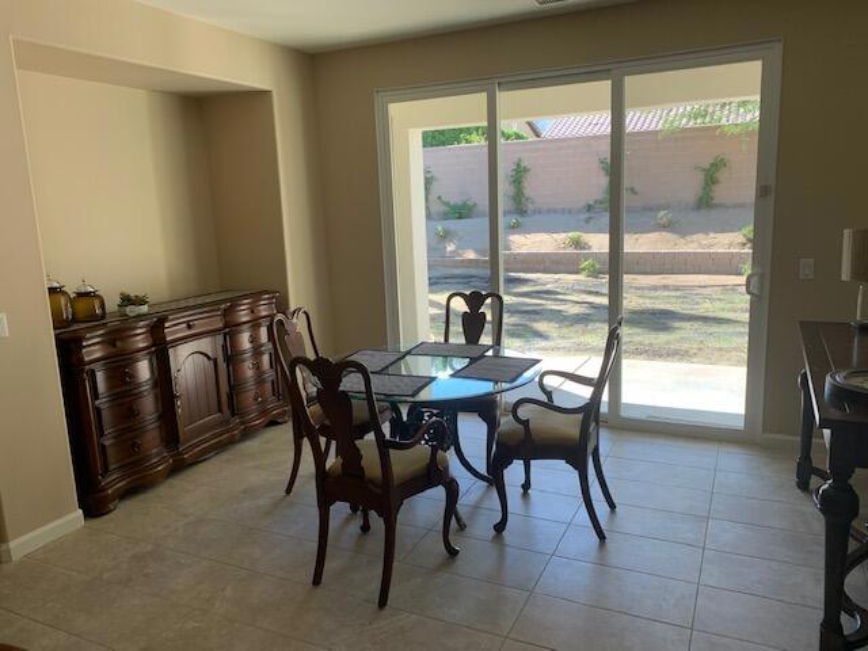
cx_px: 434
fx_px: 652
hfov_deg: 67.3
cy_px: 326
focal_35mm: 26
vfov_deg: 53.1
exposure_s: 1/121
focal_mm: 4.25
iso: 32
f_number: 1.8
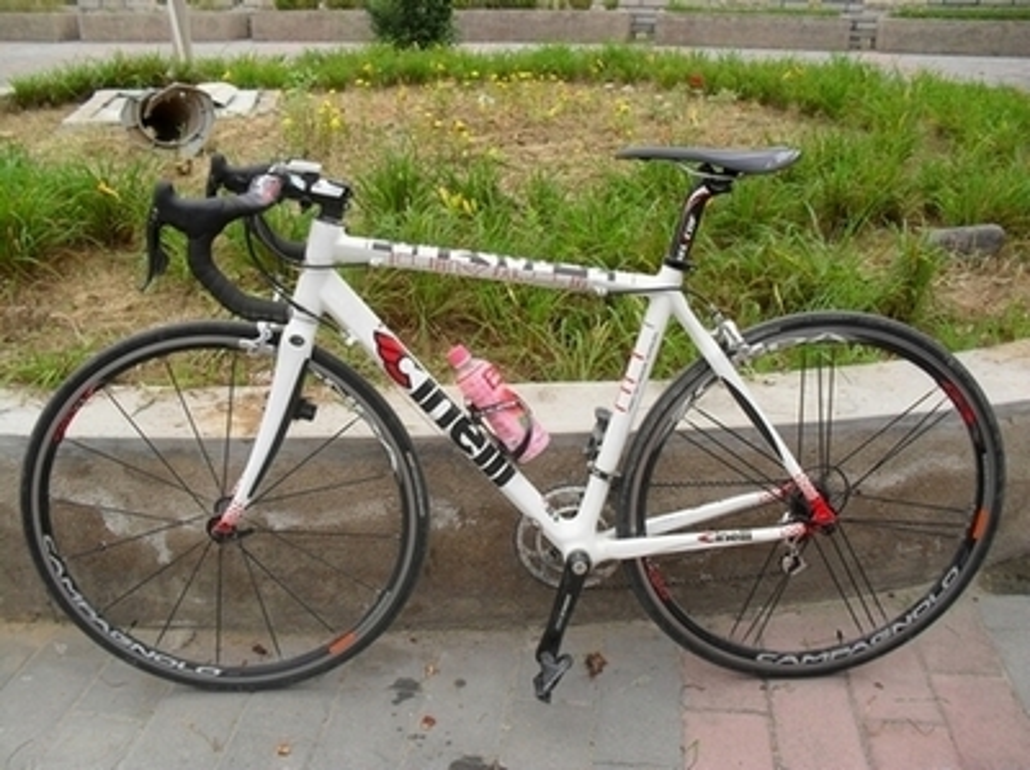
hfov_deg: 52.7
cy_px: 385
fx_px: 1040
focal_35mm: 35
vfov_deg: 40.6
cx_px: 515
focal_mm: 6.3
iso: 100
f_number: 3.2
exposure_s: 1/500
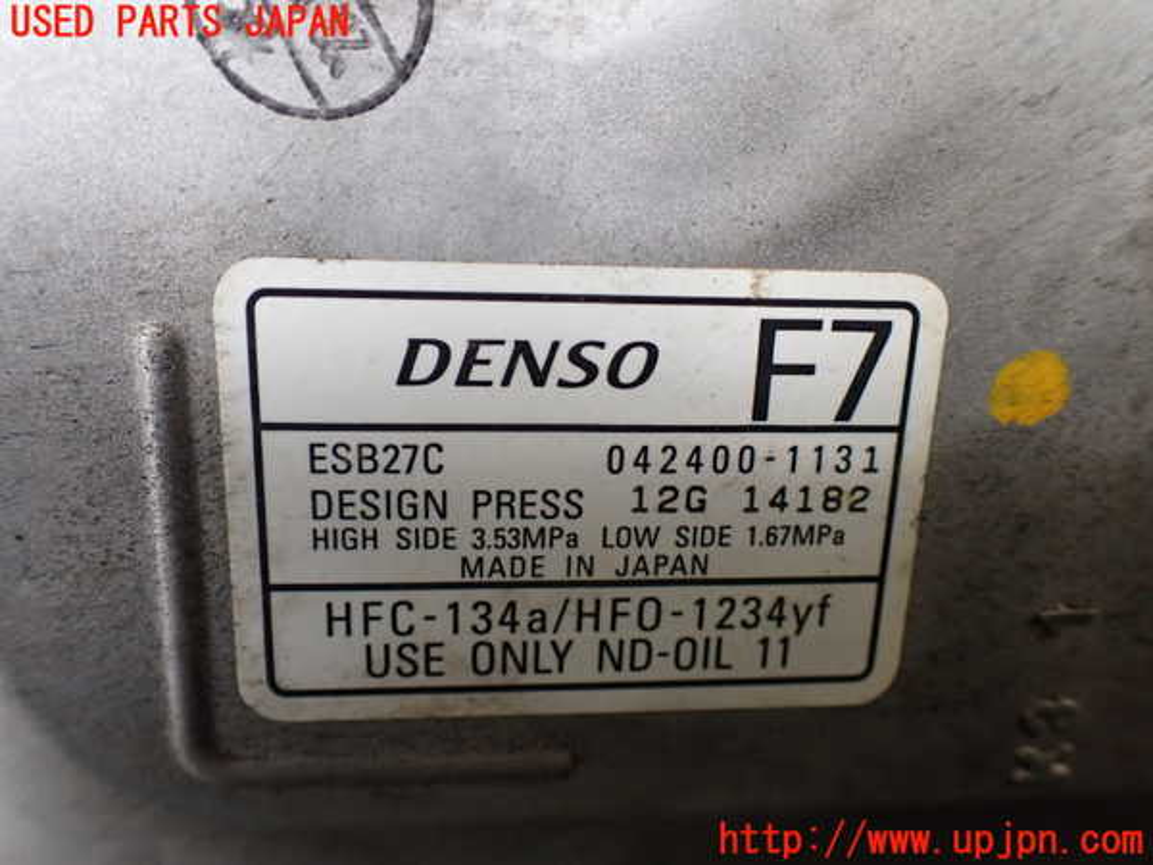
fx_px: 999
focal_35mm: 30
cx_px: 576
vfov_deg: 46.8
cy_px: 432
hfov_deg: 60.0
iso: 320
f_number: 2.3
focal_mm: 5.4
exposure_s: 1/125
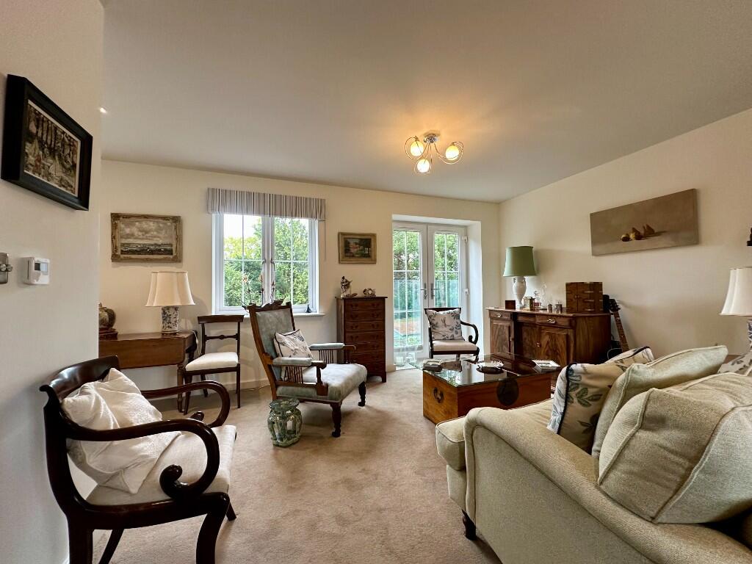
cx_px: 376
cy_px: 282
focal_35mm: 14
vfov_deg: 85.7
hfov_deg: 102.1
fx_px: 304
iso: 160
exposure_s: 1/100
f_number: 2.2
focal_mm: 2.22
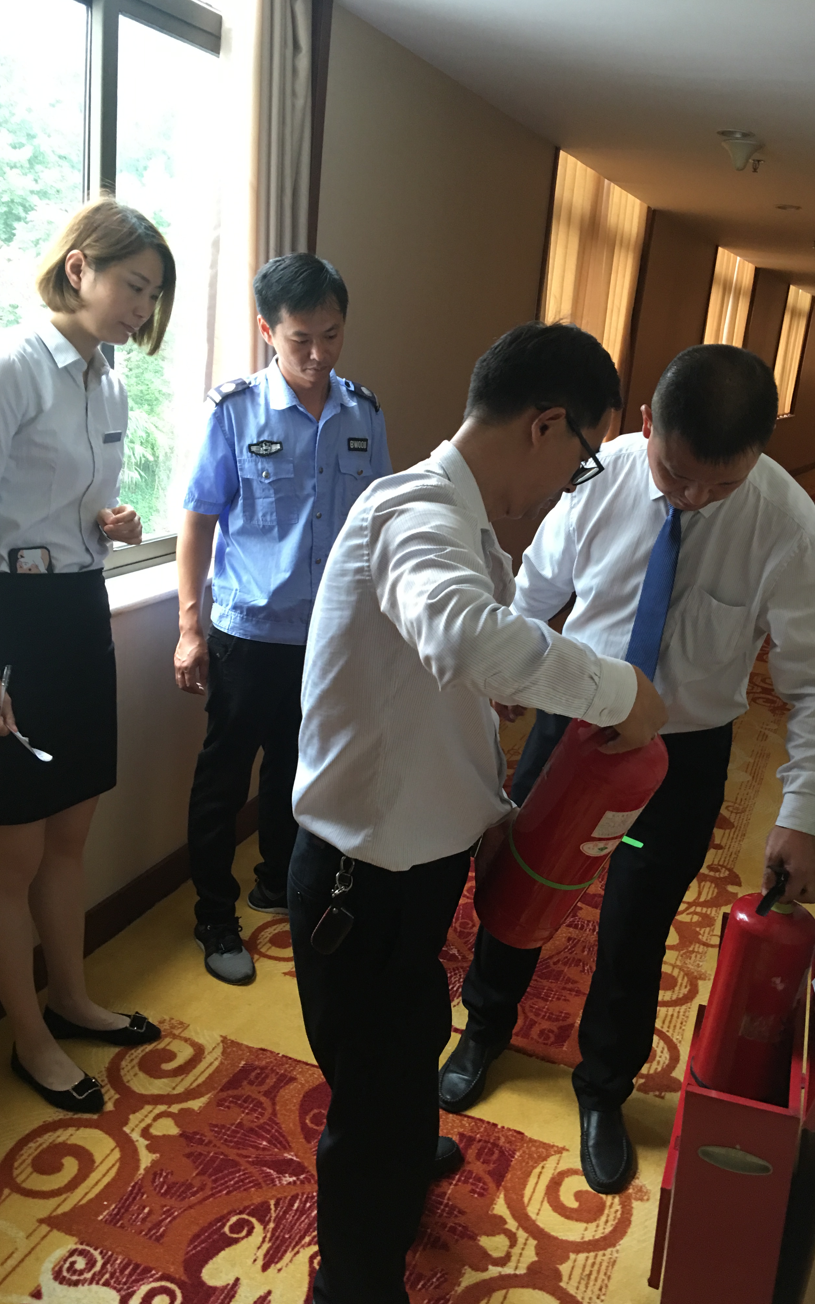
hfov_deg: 40.5
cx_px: 476
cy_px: 652
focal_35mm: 31
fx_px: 1102
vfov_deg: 61.2
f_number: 2.2
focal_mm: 4.15
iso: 80
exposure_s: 1/17
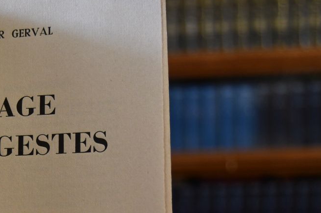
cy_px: 215
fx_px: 740
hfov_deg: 24.2
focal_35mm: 83
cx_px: 73
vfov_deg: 16.1
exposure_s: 1/160
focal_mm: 26
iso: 800
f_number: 4
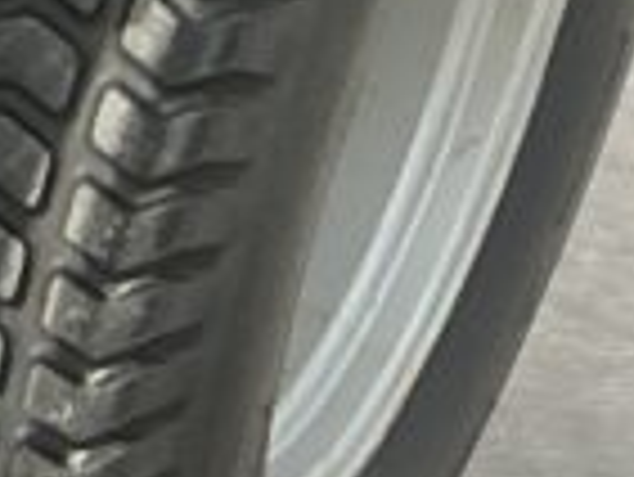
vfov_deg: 6.6
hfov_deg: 8.0
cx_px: -1452
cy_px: 1449
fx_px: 3721
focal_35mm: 203
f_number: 1.8
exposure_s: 1/1250
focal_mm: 3
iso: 25
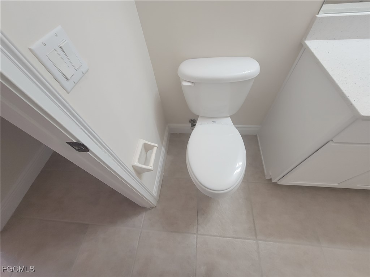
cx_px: 185
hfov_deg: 106.2
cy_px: 138
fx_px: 139
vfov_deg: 89.9
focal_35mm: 13
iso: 160
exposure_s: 1/60
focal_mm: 2.2
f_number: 2.2
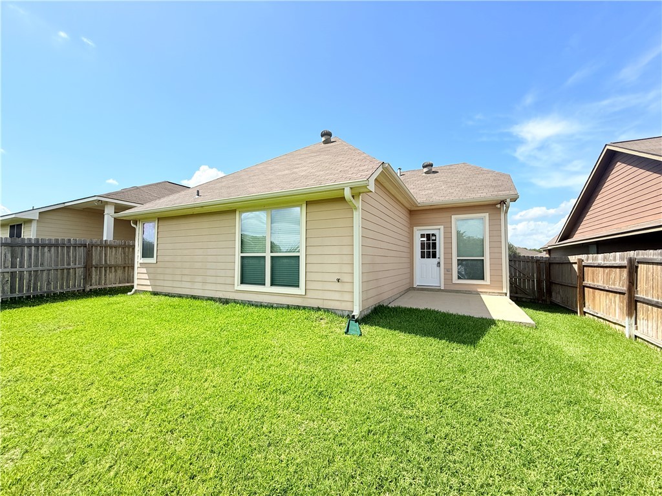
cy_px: 248
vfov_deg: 85.7
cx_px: 331
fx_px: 268
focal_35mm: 14
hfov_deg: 102.1
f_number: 2.2
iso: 50
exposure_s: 1/1656
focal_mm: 2.22
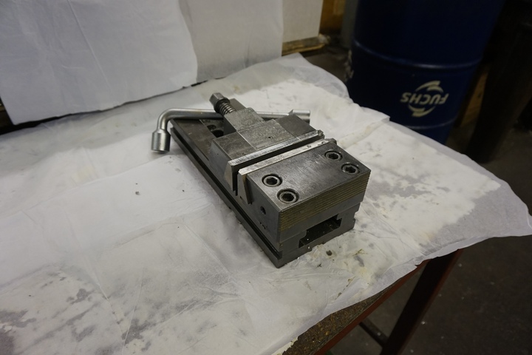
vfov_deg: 53.1
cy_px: 178
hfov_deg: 73.7
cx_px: 266
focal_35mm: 24
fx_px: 355
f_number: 4
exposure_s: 1/60
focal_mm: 16
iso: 640
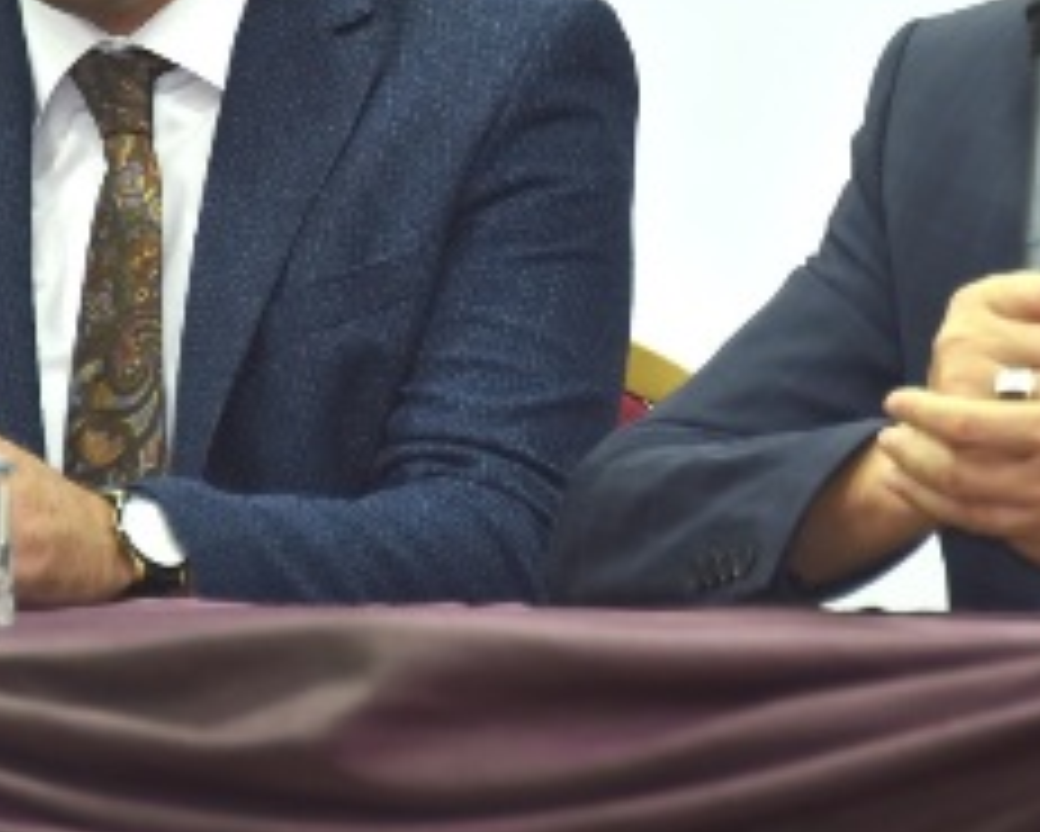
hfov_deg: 3.0
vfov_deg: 2.4
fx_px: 20015
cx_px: 666
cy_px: 29
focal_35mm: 650
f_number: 5.6
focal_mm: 250
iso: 640
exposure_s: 1/60
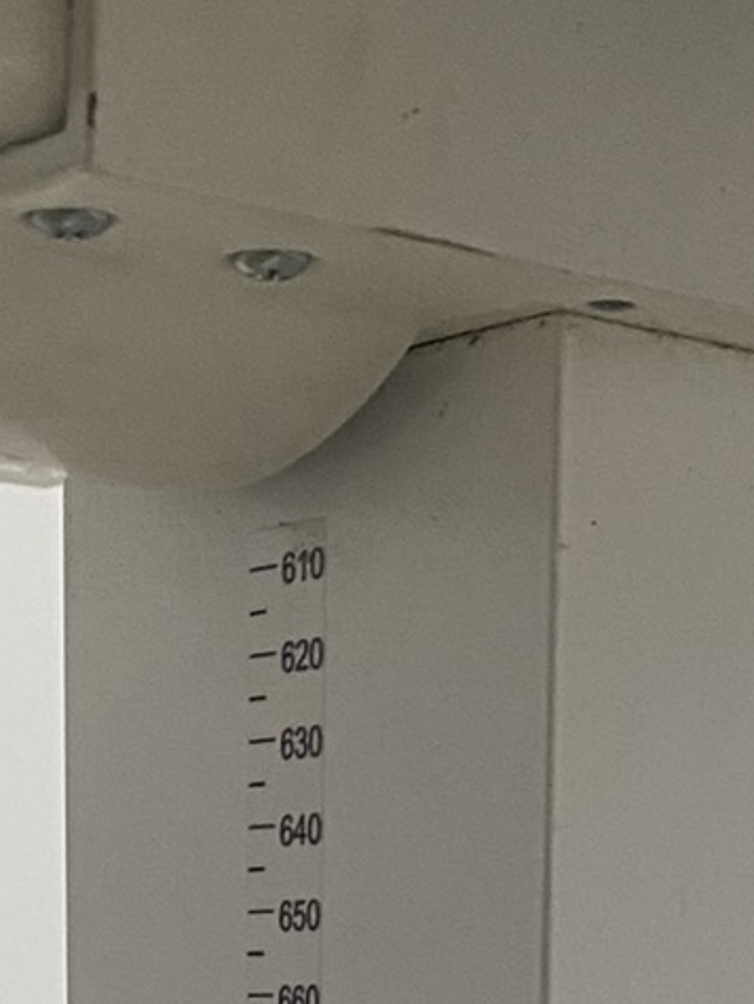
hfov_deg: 13.2
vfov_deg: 15.4
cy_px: 1731
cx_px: 313
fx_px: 3248
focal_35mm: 112
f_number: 1.8
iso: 160
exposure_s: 1/50
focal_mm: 4.25
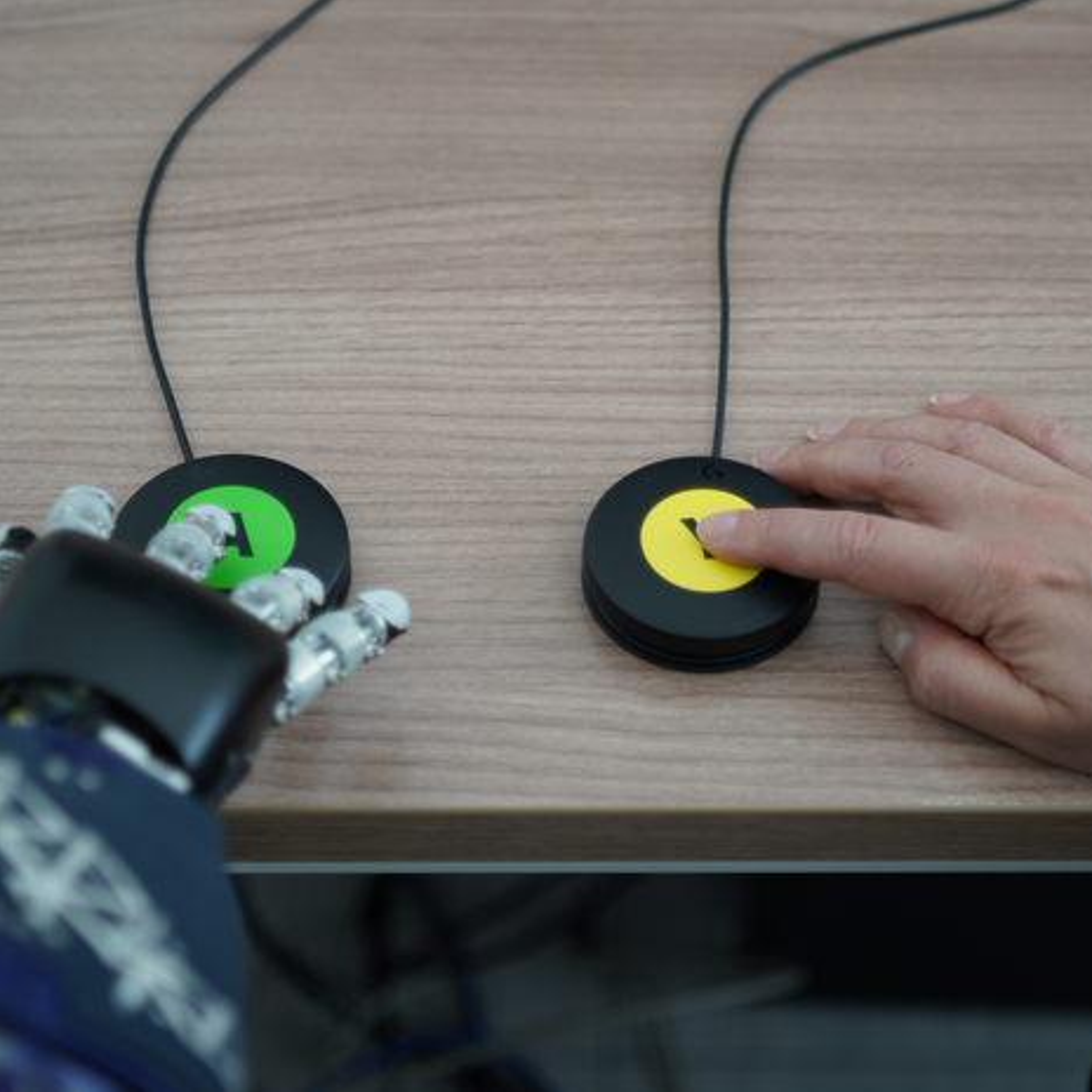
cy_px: 545
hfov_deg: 22.5
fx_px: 2748
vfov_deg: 22.5
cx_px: 558
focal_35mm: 77
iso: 125
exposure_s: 1/50
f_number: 2
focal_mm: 40
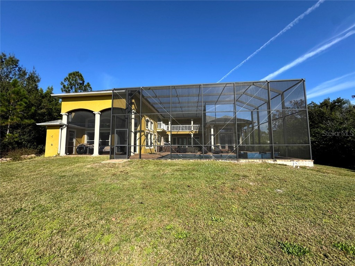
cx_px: 178
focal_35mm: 14
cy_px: 133
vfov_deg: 85.7
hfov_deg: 102.1
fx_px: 144
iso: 50
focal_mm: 2.22
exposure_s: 1/1395
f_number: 2.2
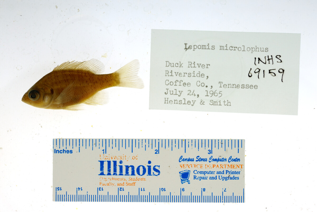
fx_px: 528
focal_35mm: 60
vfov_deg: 22.6
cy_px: 106
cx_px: 158
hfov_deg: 33.4
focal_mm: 60
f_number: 10
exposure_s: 1/160
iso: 100
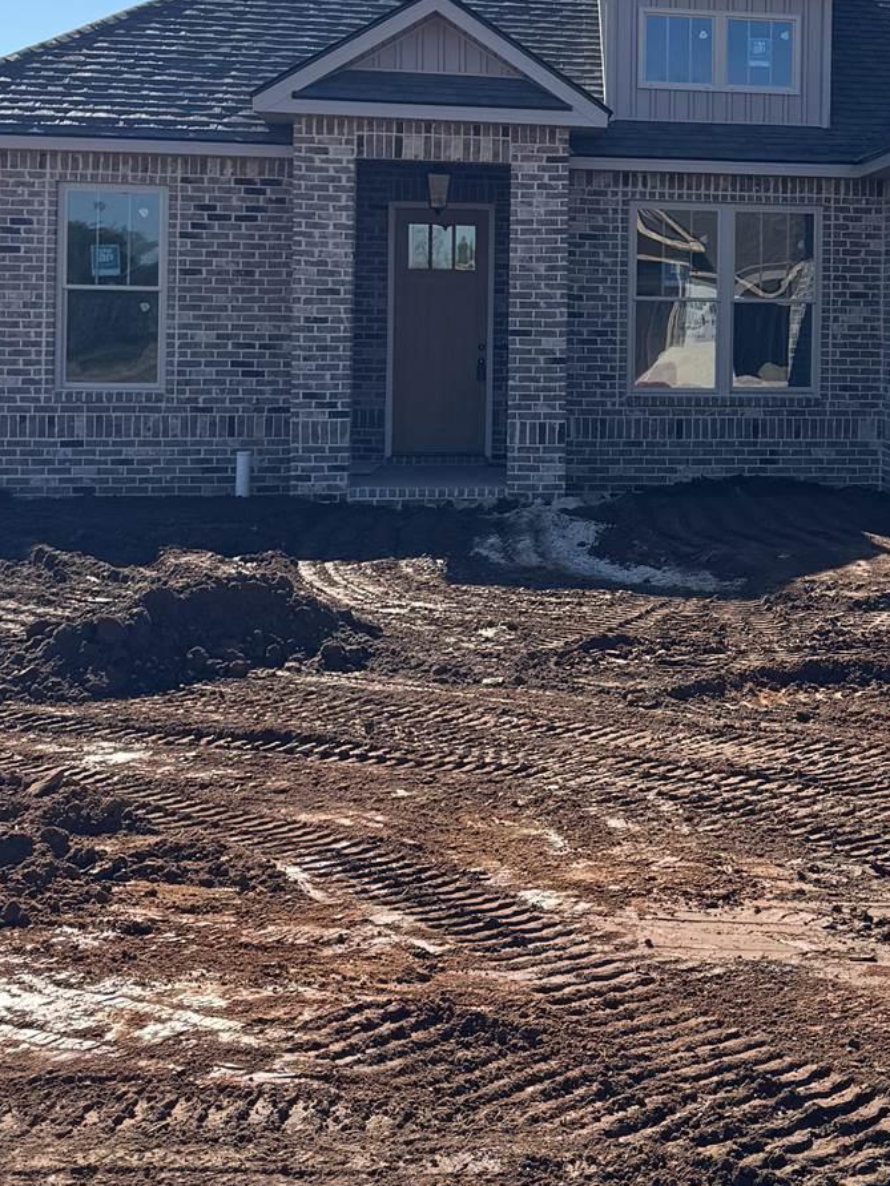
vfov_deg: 30.7
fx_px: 2125
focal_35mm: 62
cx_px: 946
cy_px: 316
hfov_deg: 22.5
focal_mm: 6.76
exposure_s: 1/4608
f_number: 1.78
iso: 80
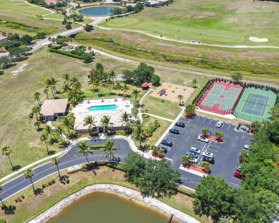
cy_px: 111
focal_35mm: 32
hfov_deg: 55.6
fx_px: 264
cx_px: 147
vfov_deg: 45.8
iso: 100
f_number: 4.5
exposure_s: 1/500
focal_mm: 10.26
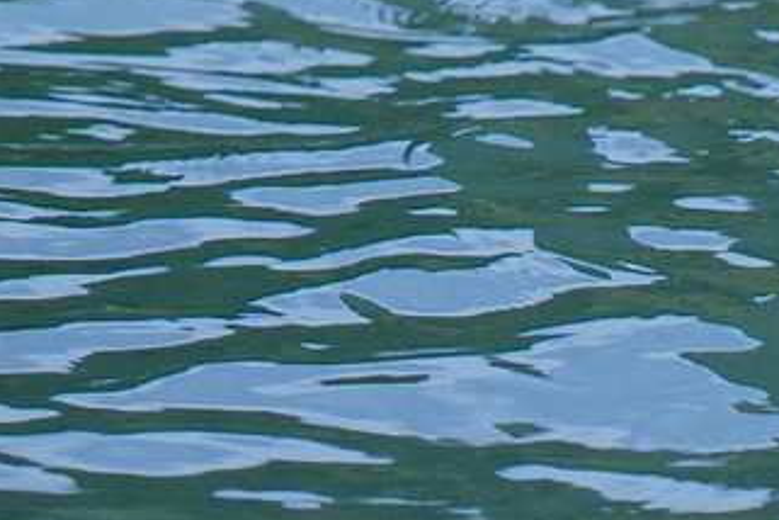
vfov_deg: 2.0
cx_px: -1446
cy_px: -1012
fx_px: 14648
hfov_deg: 3.0
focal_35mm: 677
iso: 320
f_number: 3.2
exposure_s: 1/8000
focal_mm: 85
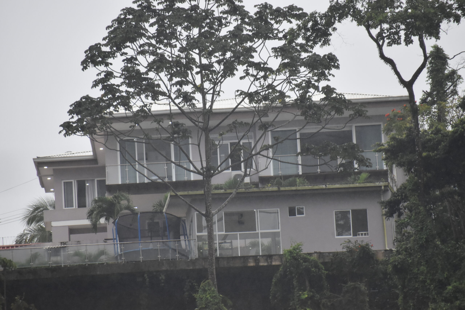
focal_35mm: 450
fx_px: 5812
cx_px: 232
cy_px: 155
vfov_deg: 3.1
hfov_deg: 4.6
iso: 1400
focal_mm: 300
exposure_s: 1/500
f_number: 6.3
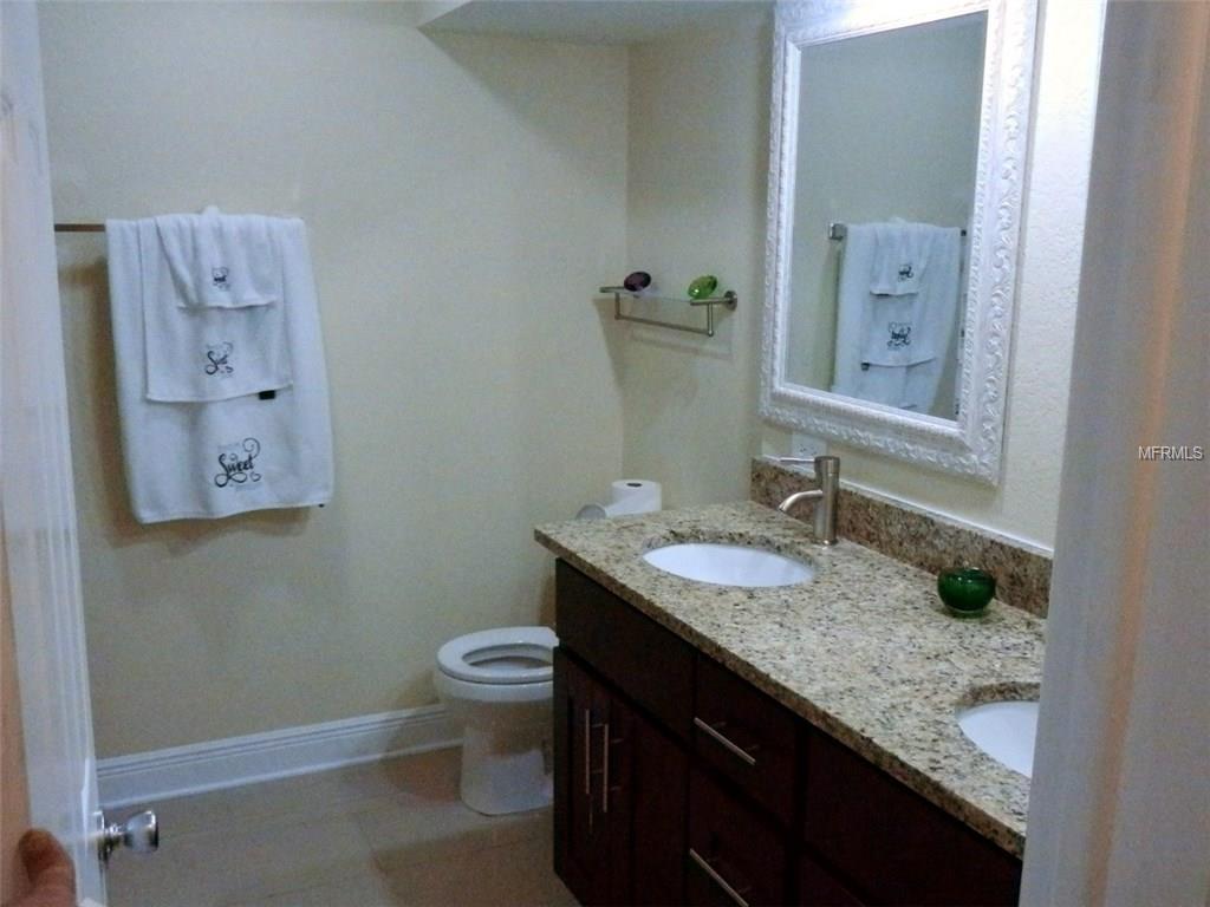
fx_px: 1154
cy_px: 454
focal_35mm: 33
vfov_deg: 42.9
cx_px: 605
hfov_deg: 55.4
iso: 3200
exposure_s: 1/400
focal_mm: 5.9
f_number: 3.8
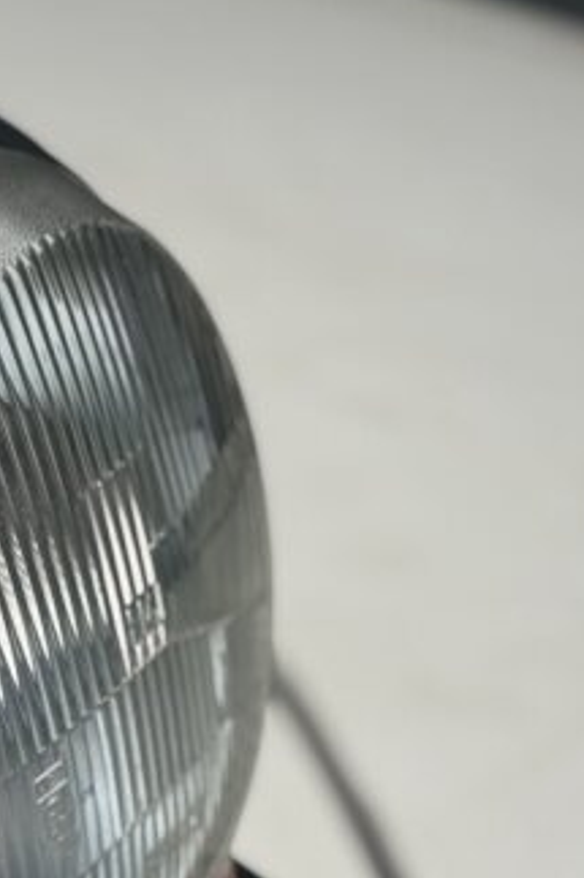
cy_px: 620
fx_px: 2411
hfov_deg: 13.7
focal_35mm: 99
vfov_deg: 20.5
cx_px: 54
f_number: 1.78
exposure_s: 1/98
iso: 80
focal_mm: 6.76
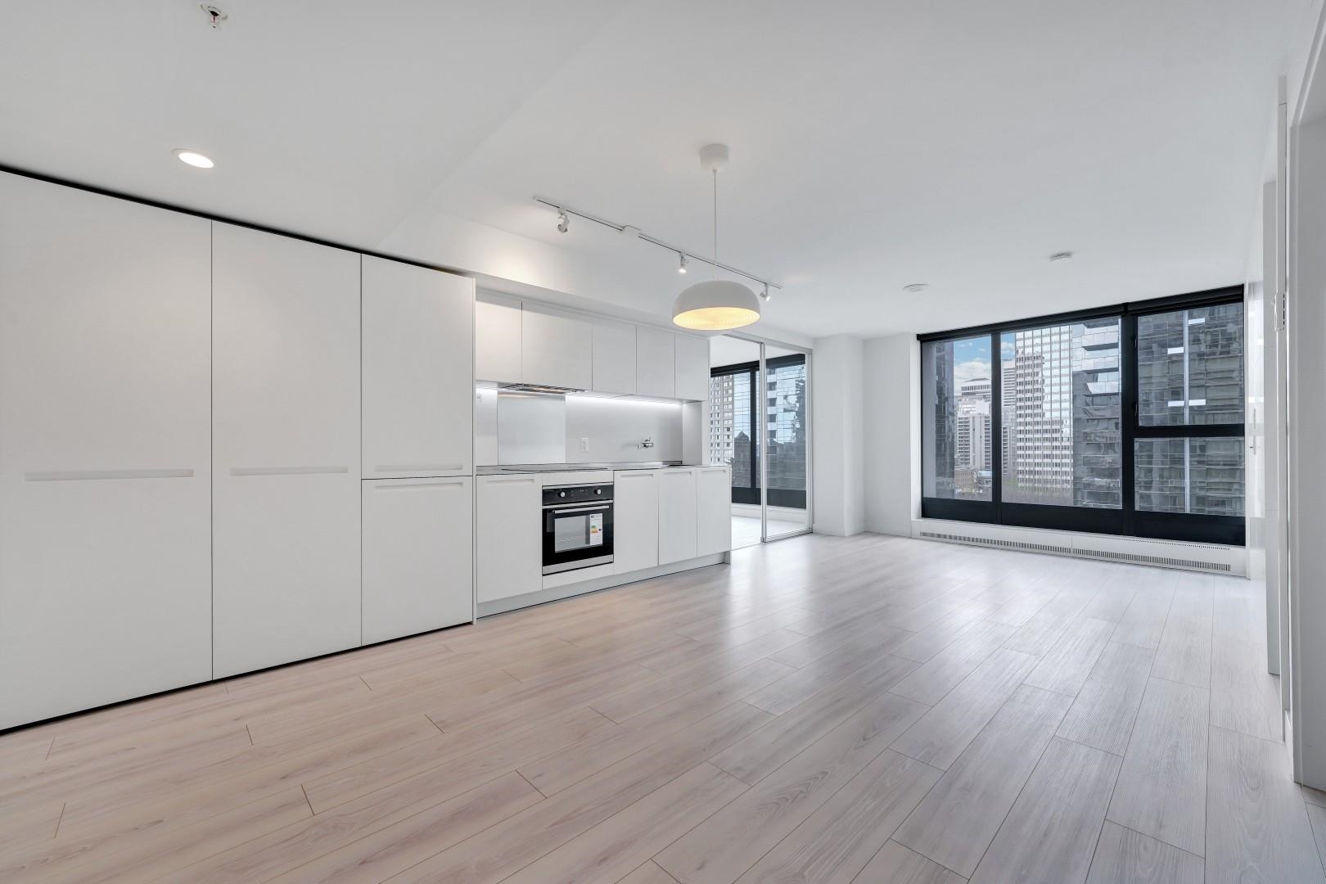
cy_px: 442
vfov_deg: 81.2
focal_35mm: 14
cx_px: 663
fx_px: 516
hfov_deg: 104.3
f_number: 8
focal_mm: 14
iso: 400
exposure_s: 1/80
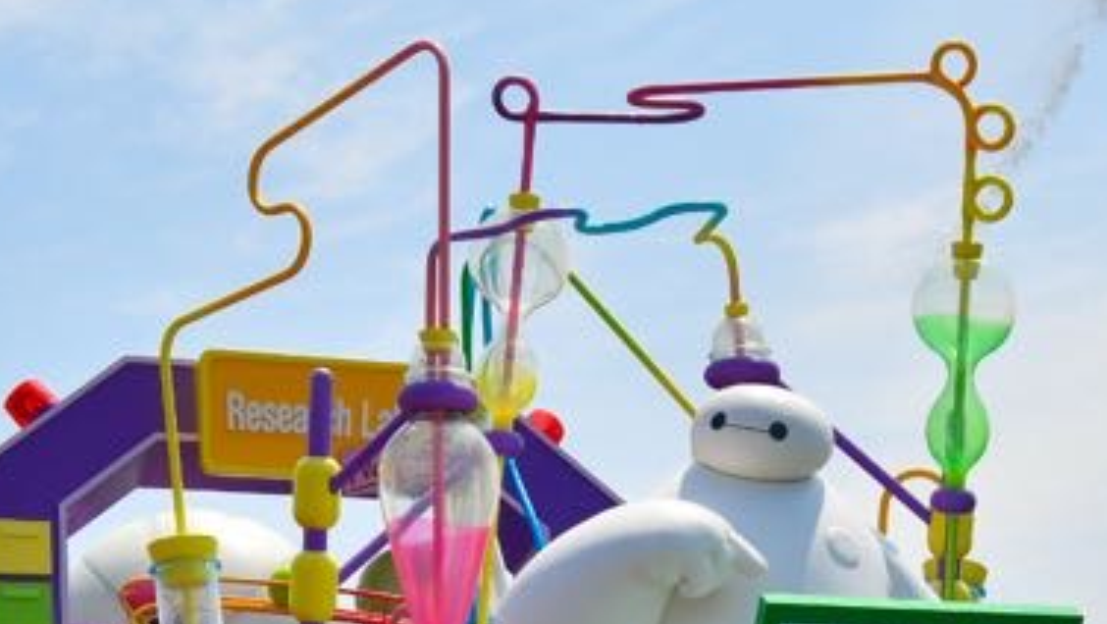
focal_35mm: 148
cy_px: 761
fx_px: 4347
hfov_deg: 14.5
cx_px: 754
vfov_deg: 8.1
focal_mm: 40
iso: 100
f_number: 5
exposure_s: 1/1000
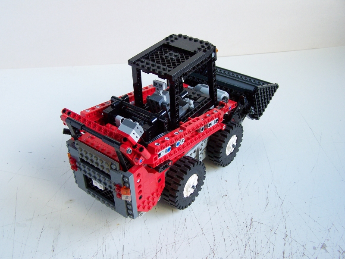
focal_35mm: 38
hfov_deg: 49.0
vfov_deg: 37.8
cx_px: 172
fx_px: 379
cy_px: 130
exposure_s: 1/30
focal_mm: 6.3
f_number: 2.8
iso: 125
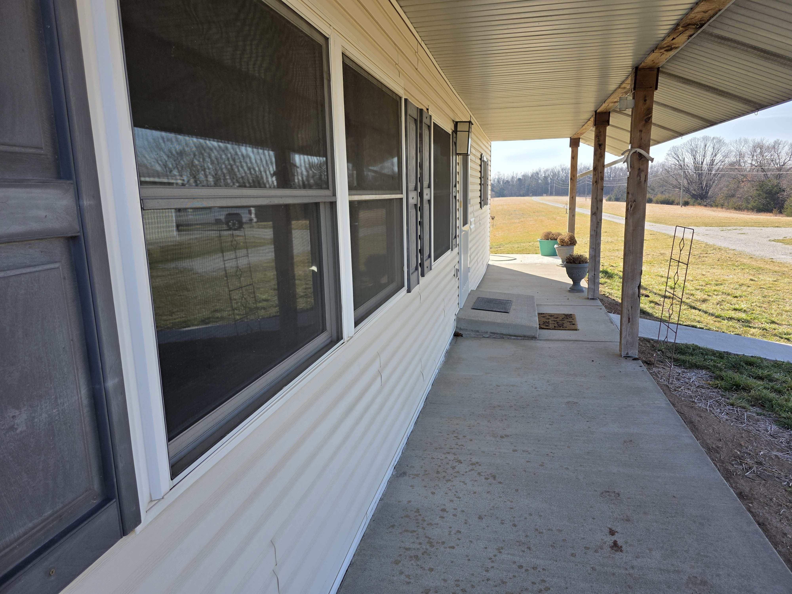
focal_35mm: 23
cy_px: 297
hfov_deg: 73.9
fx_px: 526
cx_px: 396
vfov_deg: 58.9
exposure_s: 1/2289
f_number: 1.7
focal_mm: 6.3
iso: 80
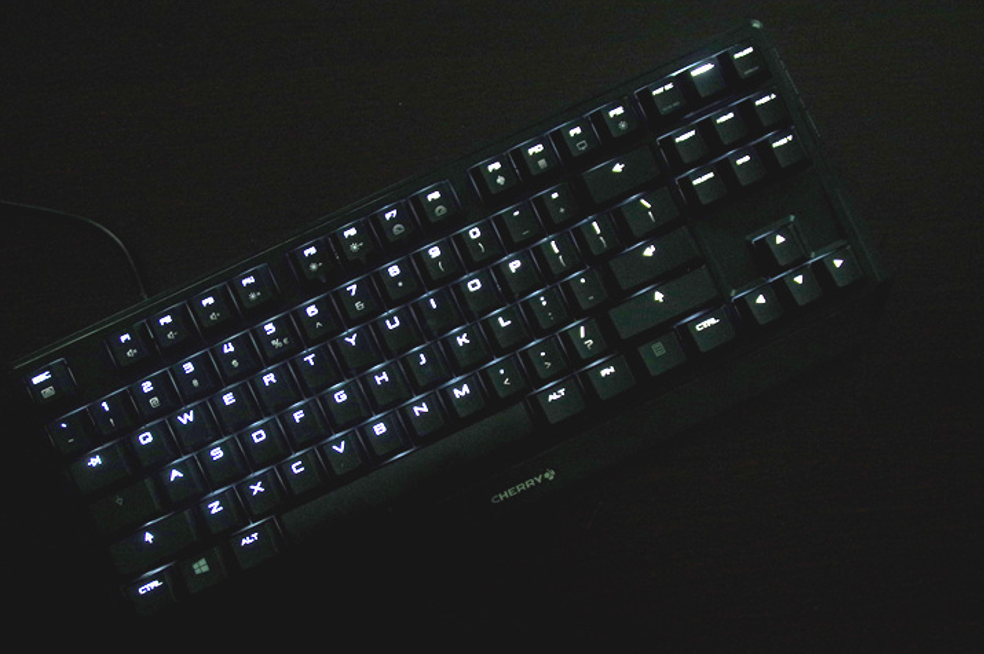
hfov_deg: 41.9
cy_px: 351
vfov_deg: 28.6
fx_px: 1283
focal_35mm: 47
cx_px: 440
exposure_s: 1/80
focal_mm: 28
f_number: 4
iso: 1600
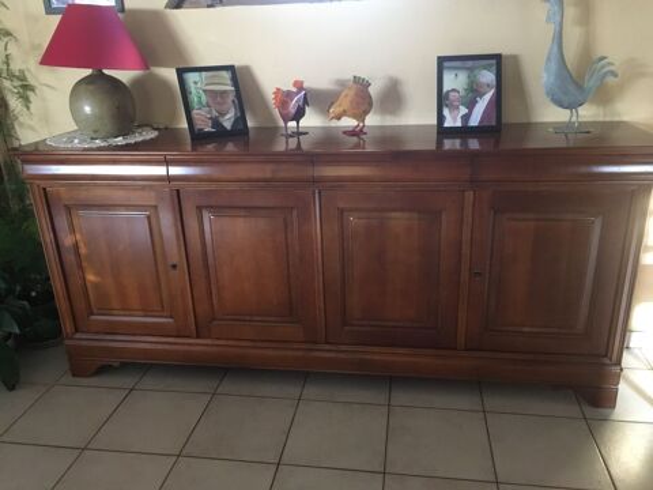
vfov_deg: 48.2
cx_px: 326
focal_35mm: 29
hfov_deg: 61.7
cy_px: 245
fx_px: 547
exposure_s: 1/17
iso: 250
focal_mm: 4.15
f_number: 2.2
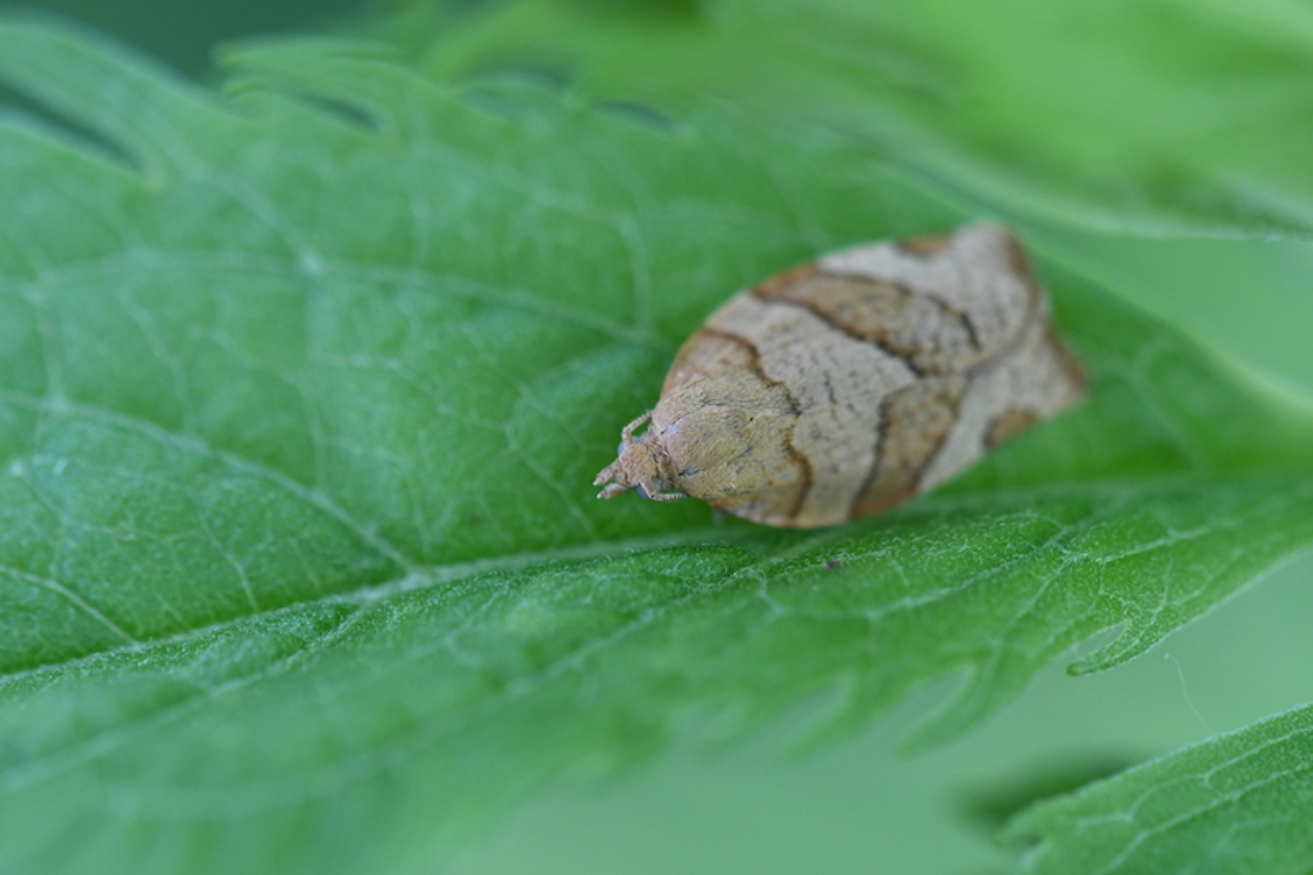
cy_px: 438
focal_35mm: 128
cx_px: 656
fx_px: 4649
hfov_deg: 16.1
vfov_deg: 10.7
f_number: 8
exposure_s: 1/100
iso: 1250
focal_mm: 85
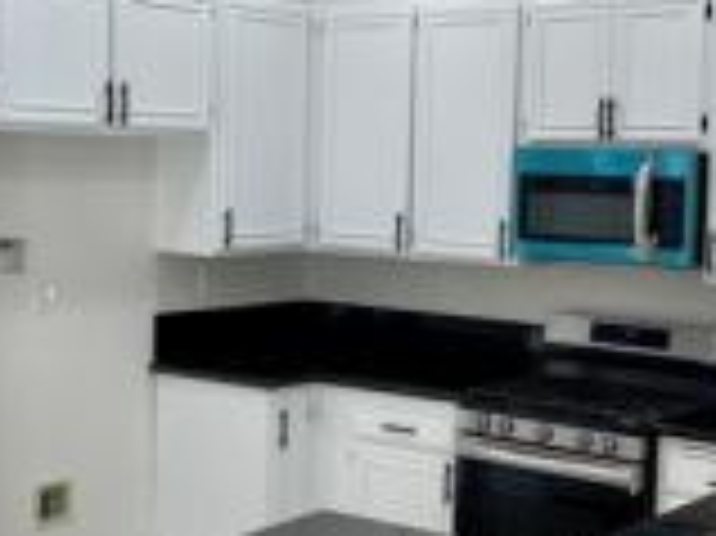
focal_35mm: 63
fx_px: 1302
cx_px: 518
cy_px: 234
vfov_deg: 23.2
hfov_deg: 30.3
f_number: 1.6
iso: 64
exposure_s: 1/120
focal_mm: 5.1
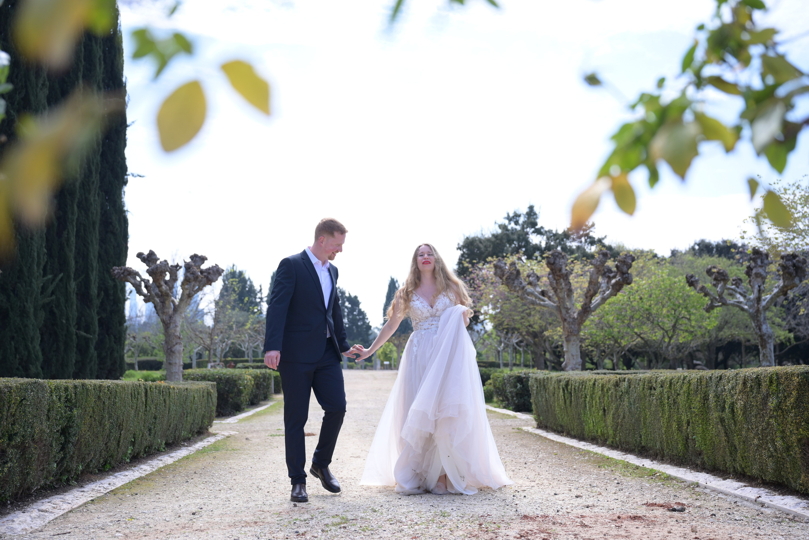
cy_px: 270
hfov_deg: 50.7
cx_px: 404
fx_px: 854
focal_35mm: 38
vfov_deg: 35.1
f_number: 3.5
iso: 125
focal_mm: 38
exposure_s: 1/800
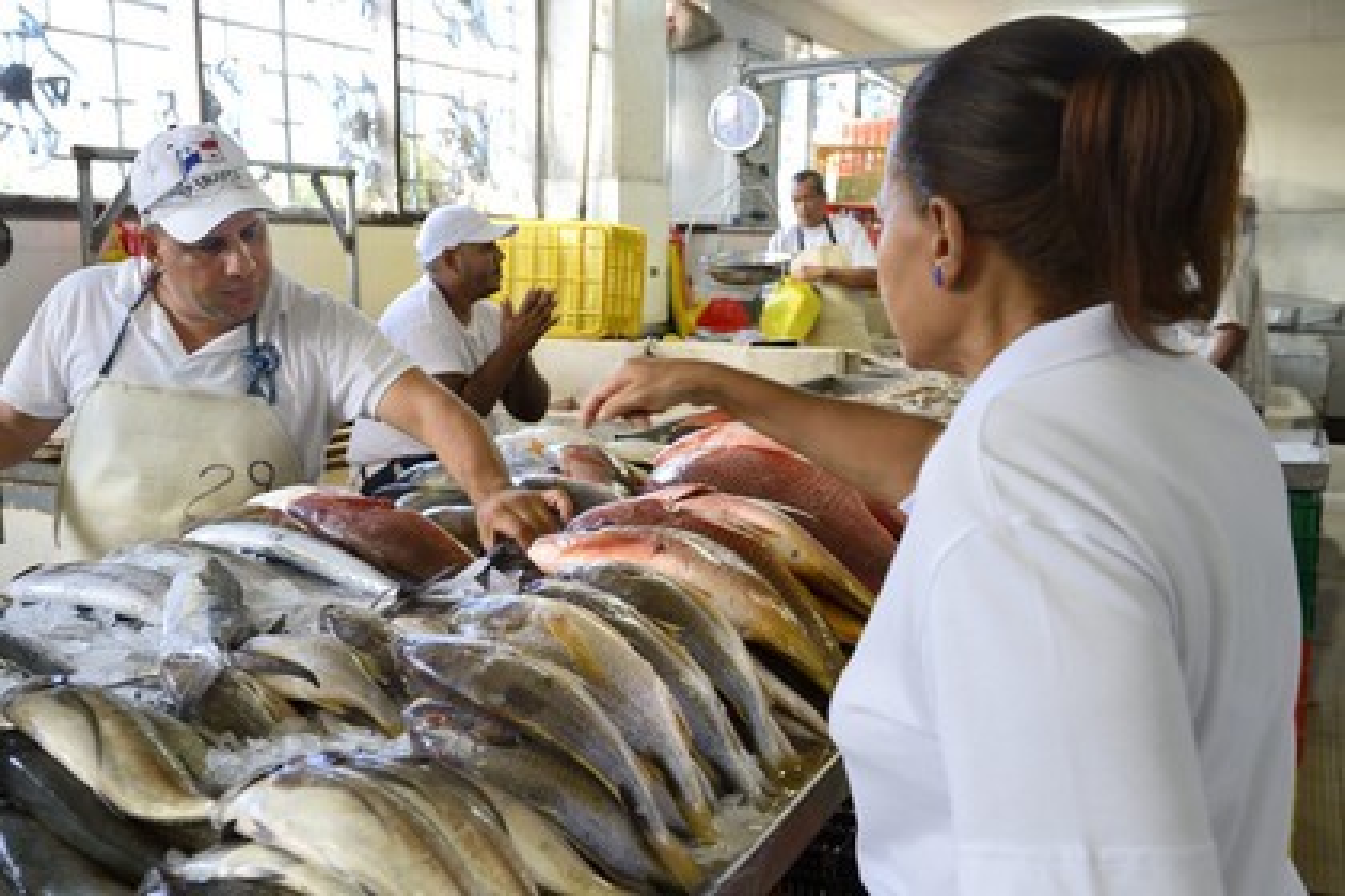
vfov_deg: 41.1
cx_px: 672
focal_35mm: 32
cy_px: 448
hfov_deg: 58.7
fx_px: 1195
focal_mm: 32
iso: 800
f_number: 5.6
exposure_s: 1/60
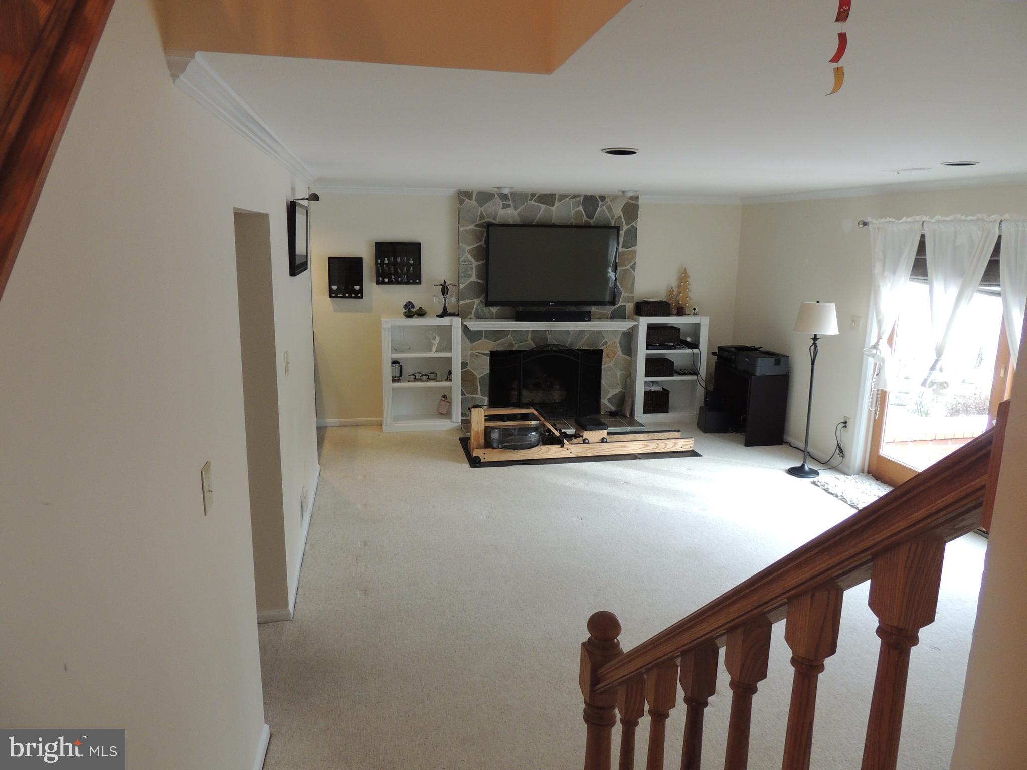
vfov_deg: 56.8
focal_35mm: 24
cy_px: 385
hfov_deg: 71.6
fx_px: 712
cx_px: 514
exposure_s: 1/30
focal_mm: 4.3
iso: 250
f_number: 3
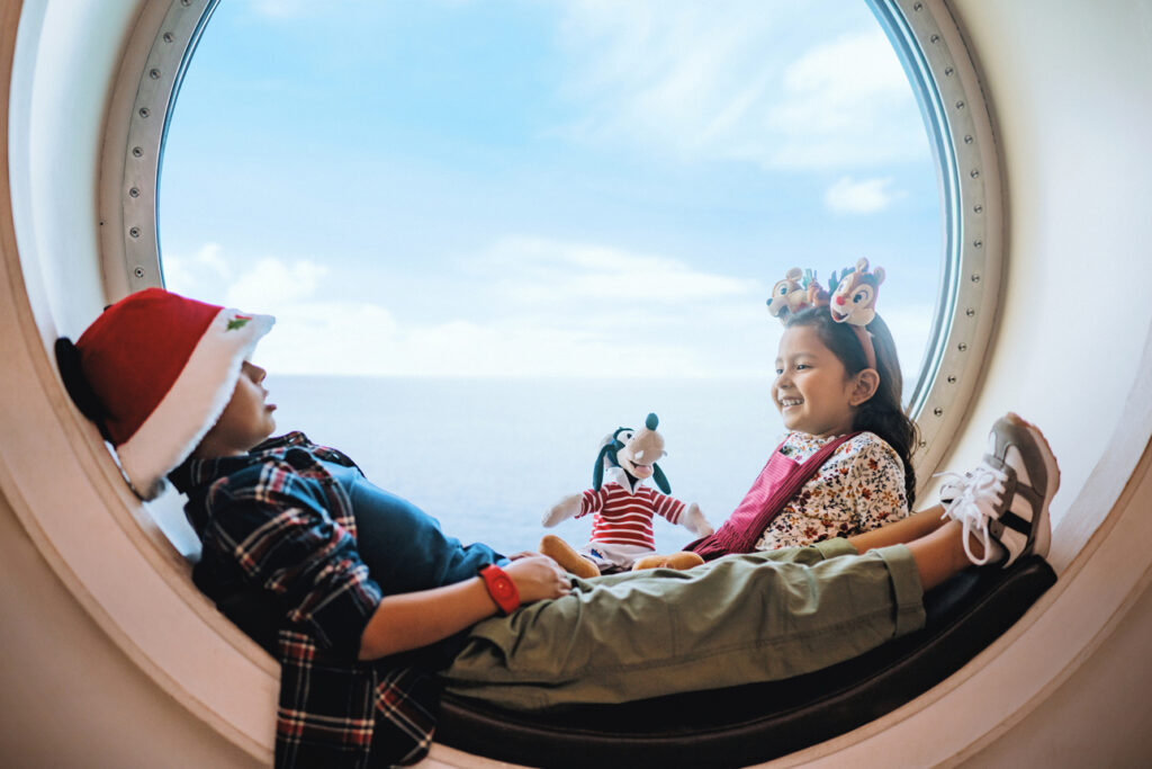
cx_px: 576
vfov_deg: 37.9
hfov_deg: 54.4
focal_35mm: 35
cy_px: 384
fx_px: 1120
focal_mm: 35
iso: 250
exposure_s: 1/2000
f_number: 1.8
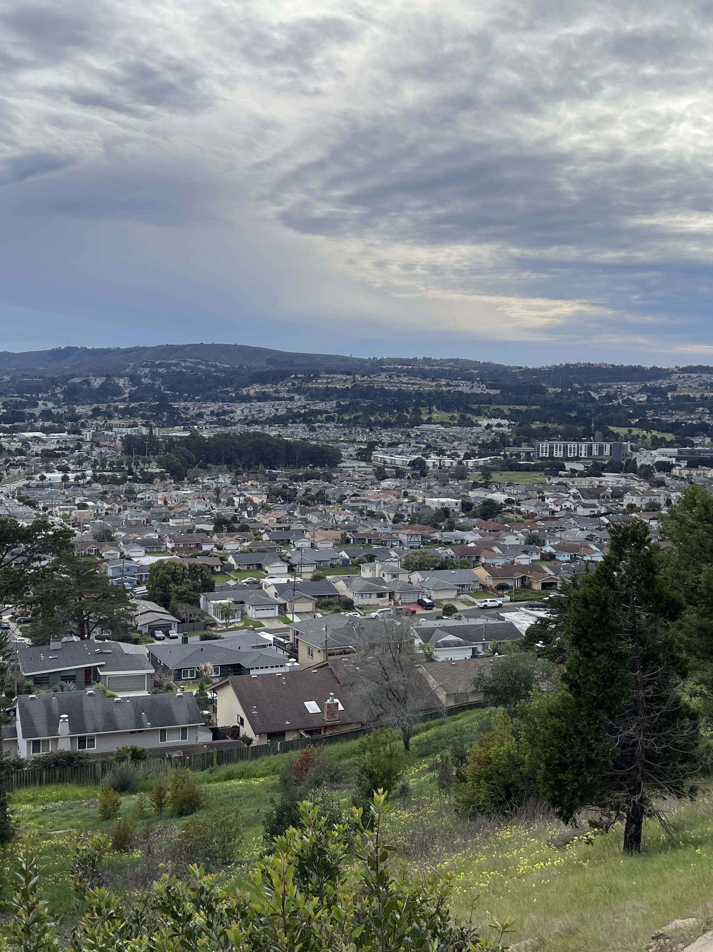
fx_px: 1044
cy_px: 448
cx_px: 279
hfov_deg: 37.5
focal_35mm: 38
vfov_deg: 49.0
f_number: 1.6
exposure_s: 1/3663
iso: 32
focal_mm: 5.1
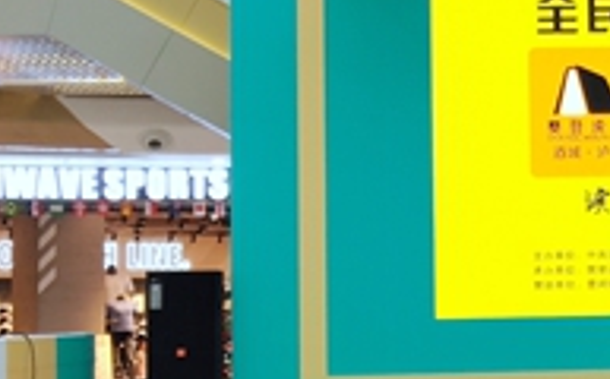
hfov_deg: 20.1
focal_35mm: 99
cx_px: 664
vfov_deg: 13.2
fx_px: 1643
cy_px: 242
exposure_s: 1/100
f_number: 1.8
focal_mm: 3.95
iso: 184
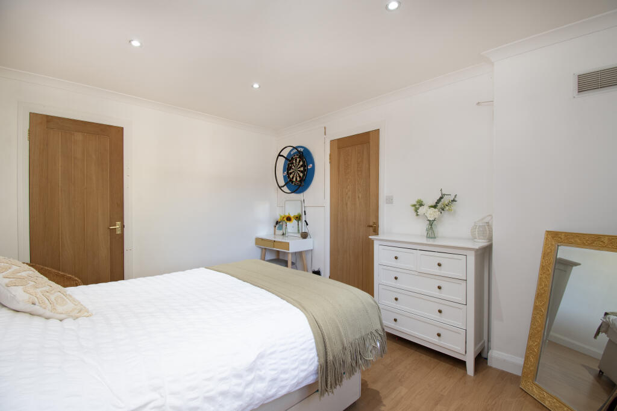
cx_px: 308
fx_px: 257
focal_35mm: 15
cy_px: 206
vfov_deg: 77.3
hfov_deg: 100.4
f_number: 9
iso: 320
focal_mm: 10
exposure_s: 1/10
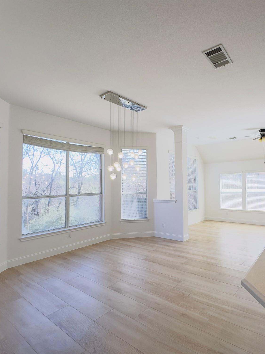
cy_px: 179
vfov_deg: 84.7
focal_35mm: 19
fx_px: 194
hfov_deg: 66.5
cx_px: 181
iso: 80
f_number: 2.2
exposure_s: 1/120
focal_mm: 2.22
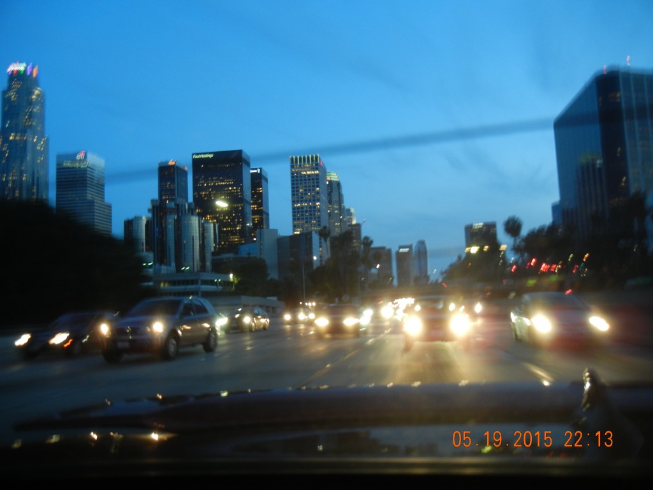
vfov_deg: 46.8
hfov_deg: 60.0
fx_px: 566
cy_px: 245
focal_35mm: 30
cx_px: 326
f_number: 3.5
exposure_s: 1/5.7
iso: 200
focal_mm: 5.4
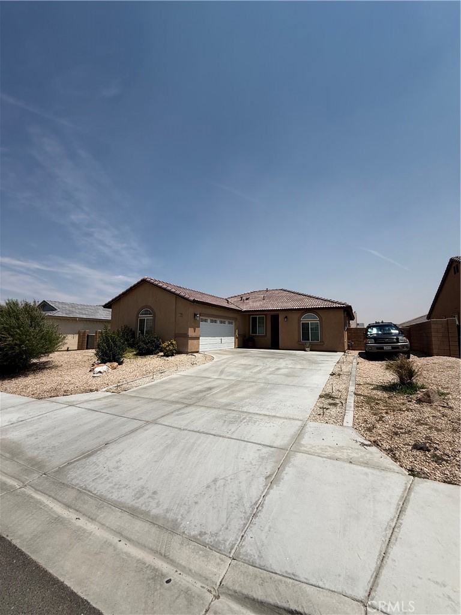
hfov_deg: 85.7
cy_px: 308
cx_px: 230
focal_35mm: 14
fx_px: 249
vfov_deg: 102.1
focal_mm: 2.22
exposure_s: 1/5155
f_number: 2.2
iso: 64
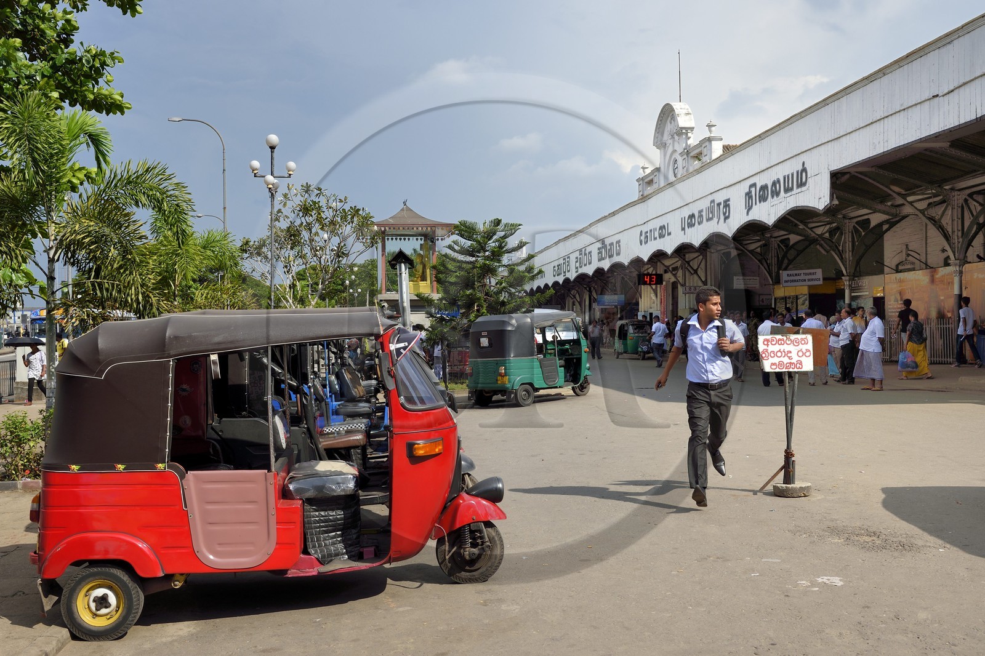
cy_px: 328
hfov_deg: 53.1
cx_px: 492
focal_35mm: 36
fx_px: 985
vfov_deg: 36.9
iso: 200
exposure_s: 1/250
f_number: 13
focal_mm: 36
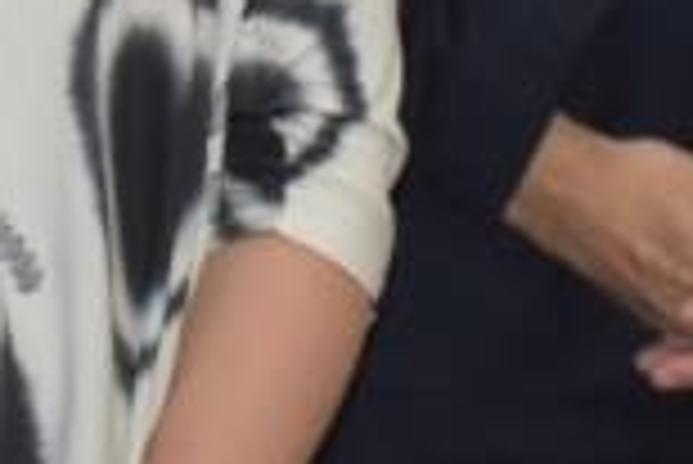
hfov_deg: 4.0
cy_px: -795
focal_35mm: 519
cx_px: 270
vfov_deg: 2.6
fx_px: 10000
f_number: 5.6
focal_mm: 52
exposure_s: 1/125
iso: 1600
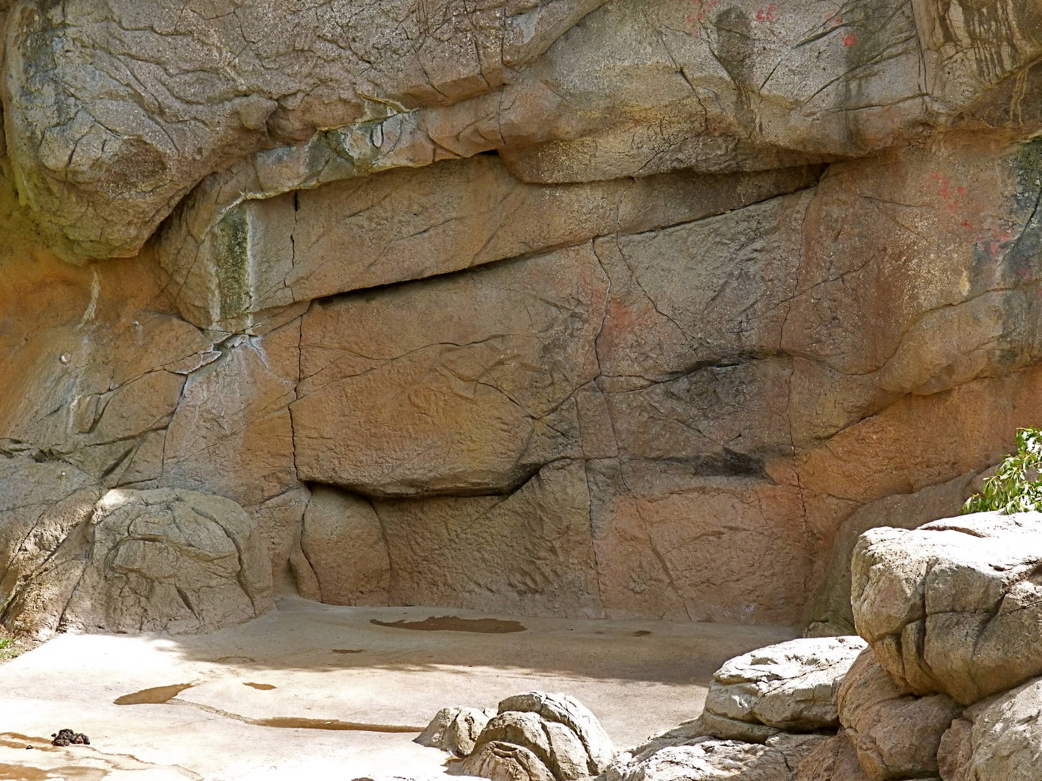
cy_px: 390
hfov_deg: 21.1
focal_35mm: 93
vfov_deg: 15.9
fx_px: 2799
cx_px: 521
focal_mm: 15.56
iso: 160
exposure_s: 1/125
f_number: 4.6
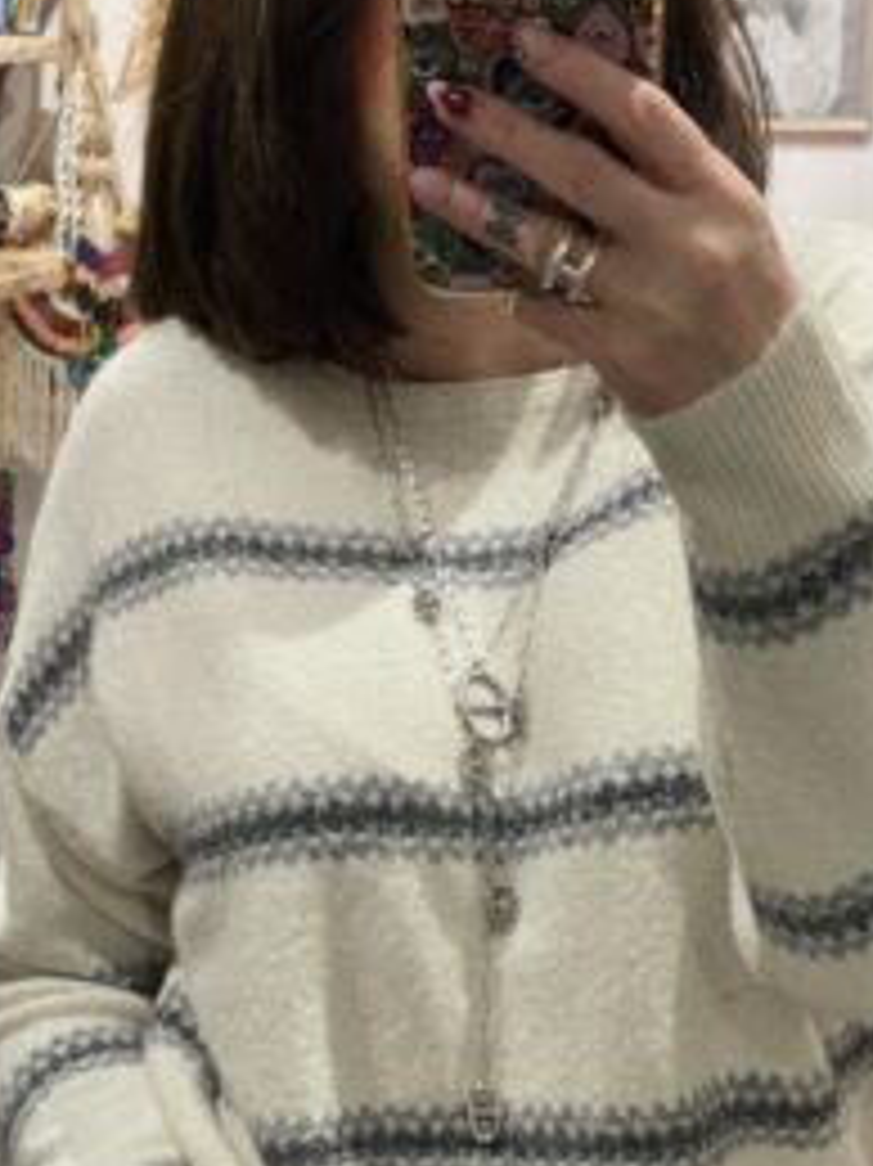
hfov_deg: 14.9
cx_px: 477
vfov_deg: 19.7
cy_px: 864
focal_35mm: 99
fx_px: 3332
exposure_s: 1/50
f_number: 2.2
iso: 200
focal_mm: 7.5
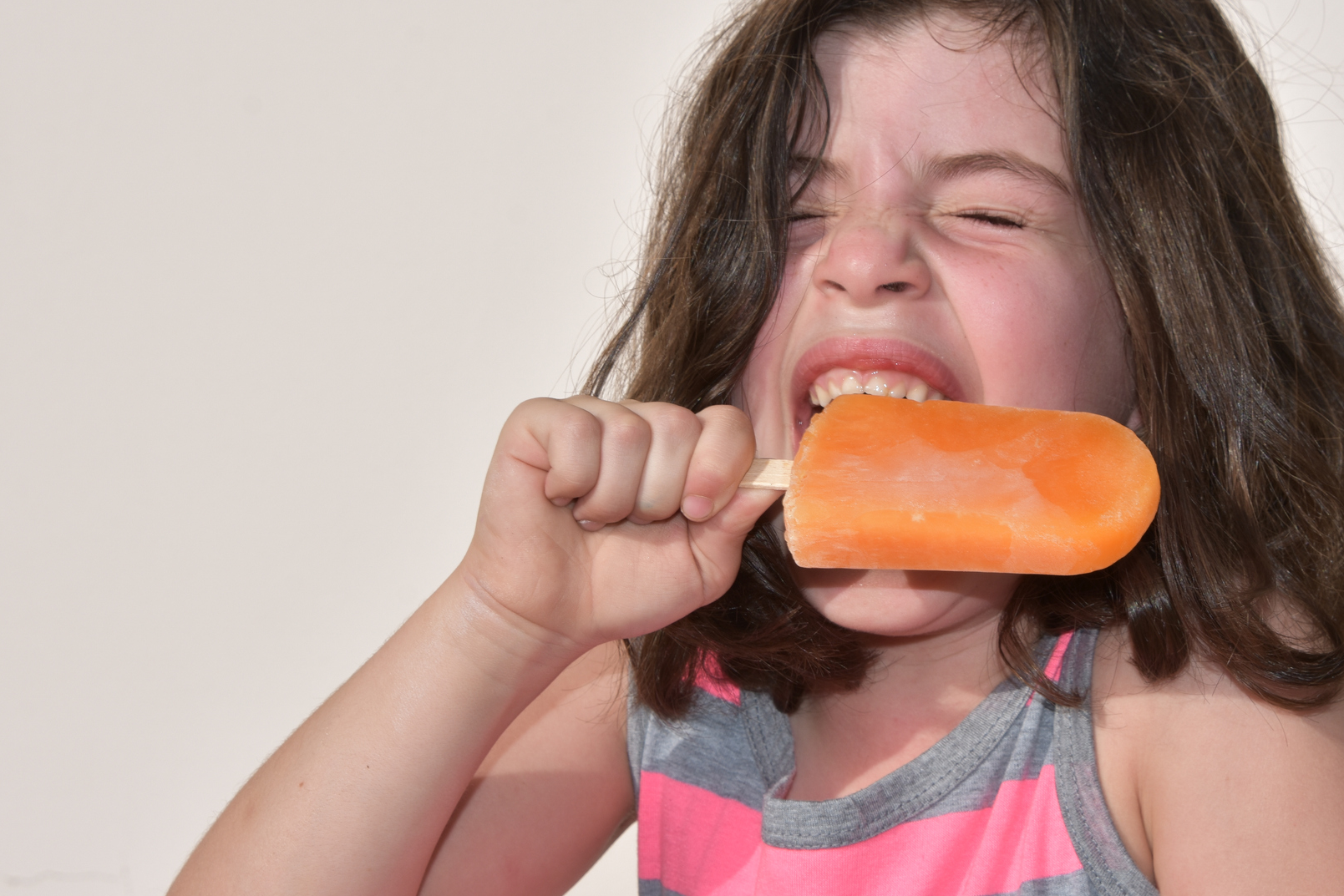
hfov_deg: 23.3
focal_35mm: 87
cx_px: 837
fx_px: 3248
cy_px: 428
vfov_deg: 15.7
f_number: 11
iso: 100
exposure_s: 1/250
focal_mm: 44
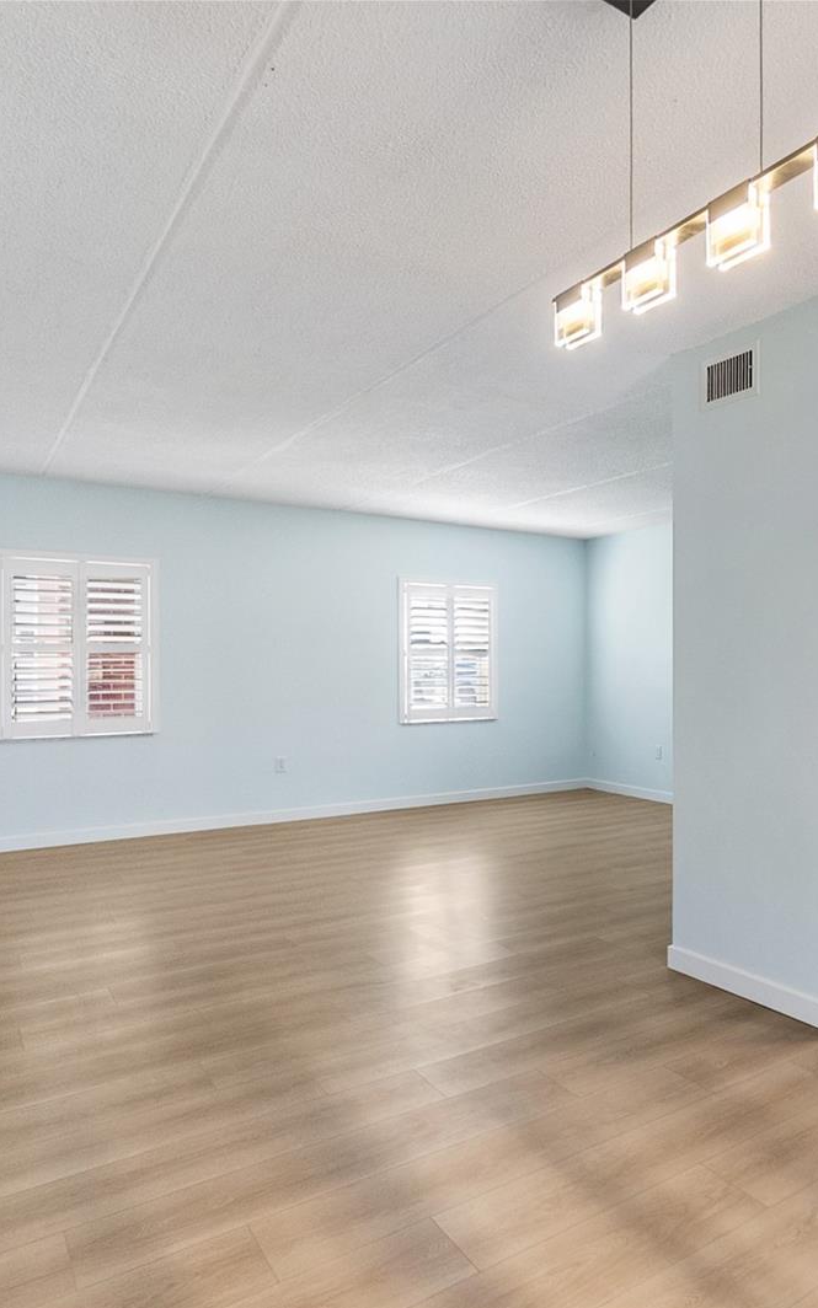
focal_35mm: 23
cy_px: 655
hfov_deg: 50.5
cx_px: 626
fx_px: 820
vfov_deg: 77.2
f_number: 4
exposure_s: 1/90
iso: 1000
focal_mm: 10
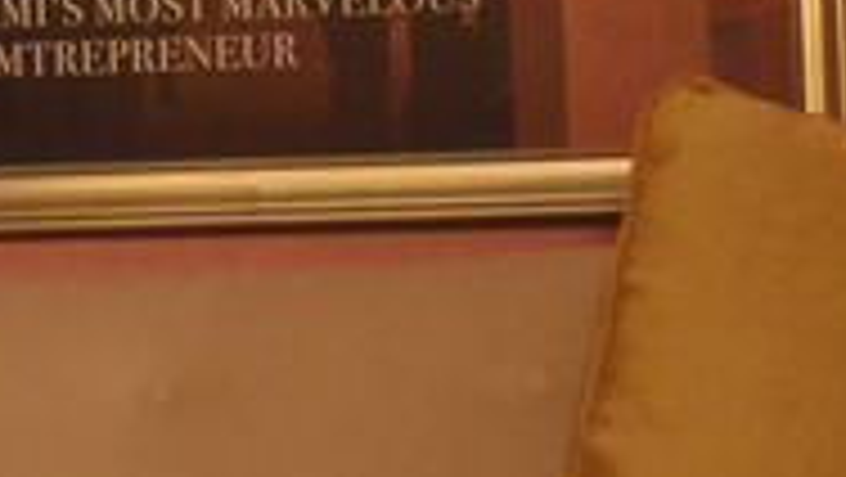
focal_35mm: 217
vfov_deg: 5.6
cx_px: 140
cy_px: -86
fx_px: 4871
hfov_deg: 9.9
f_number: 5
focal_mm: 50
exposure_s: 1/125
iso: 6400
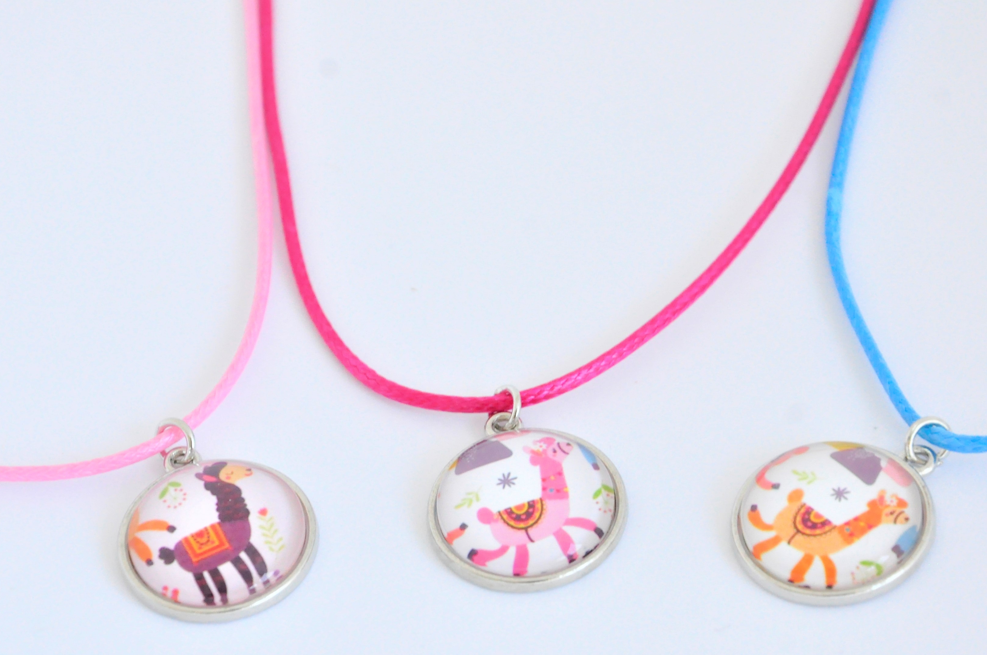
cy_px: 391
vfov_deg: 6.6
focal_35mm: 208
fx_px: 5686
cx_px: 467
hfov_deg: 9.9
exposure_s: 1/90
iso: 1600
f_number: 8
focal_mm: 105
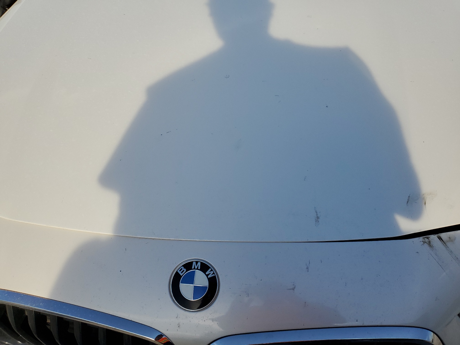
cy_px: 172
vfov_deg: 53.1
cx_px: 230
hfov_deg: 67.3
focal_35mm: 26
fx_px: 346
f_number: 1.5
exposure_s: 1/2000
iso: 50
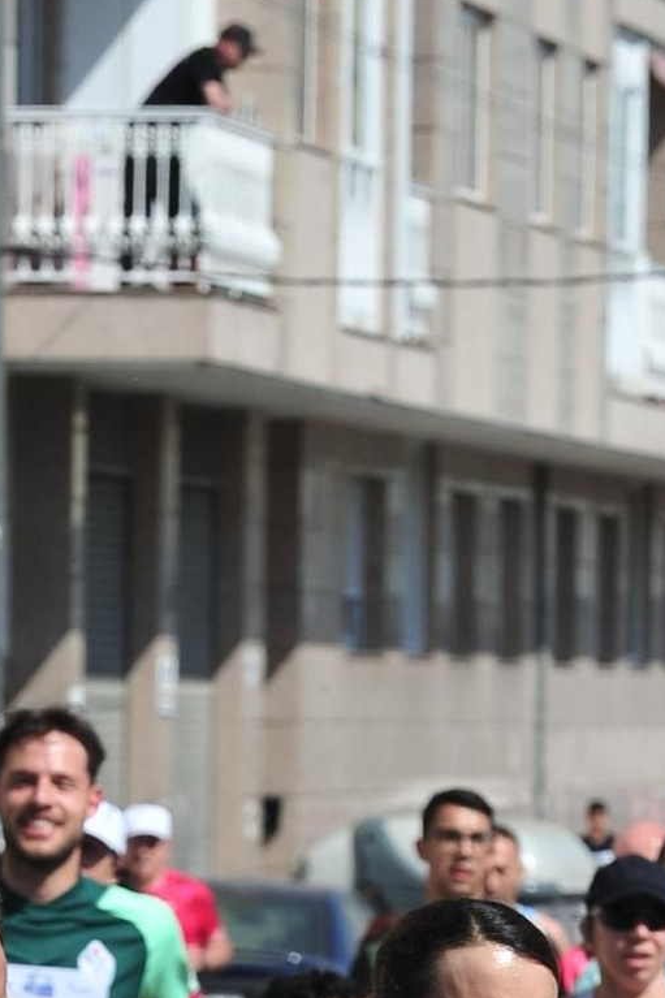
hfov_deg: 3.2
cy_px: 1359
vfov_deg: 4.8
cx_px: 13
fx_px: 11725
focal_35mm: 423
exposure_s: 1/1000
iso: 500
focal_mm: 135
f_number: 11
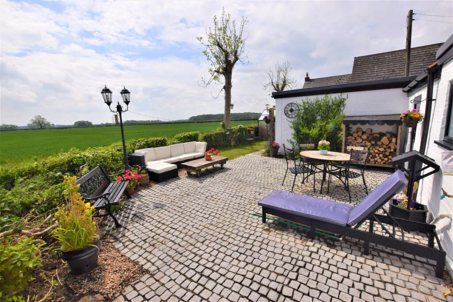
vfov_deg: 77.3
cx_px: 226
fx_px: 189
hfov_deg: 100.4
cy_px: 151
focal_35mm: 15
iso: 100
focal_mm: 10
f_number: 14
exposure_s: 1/200
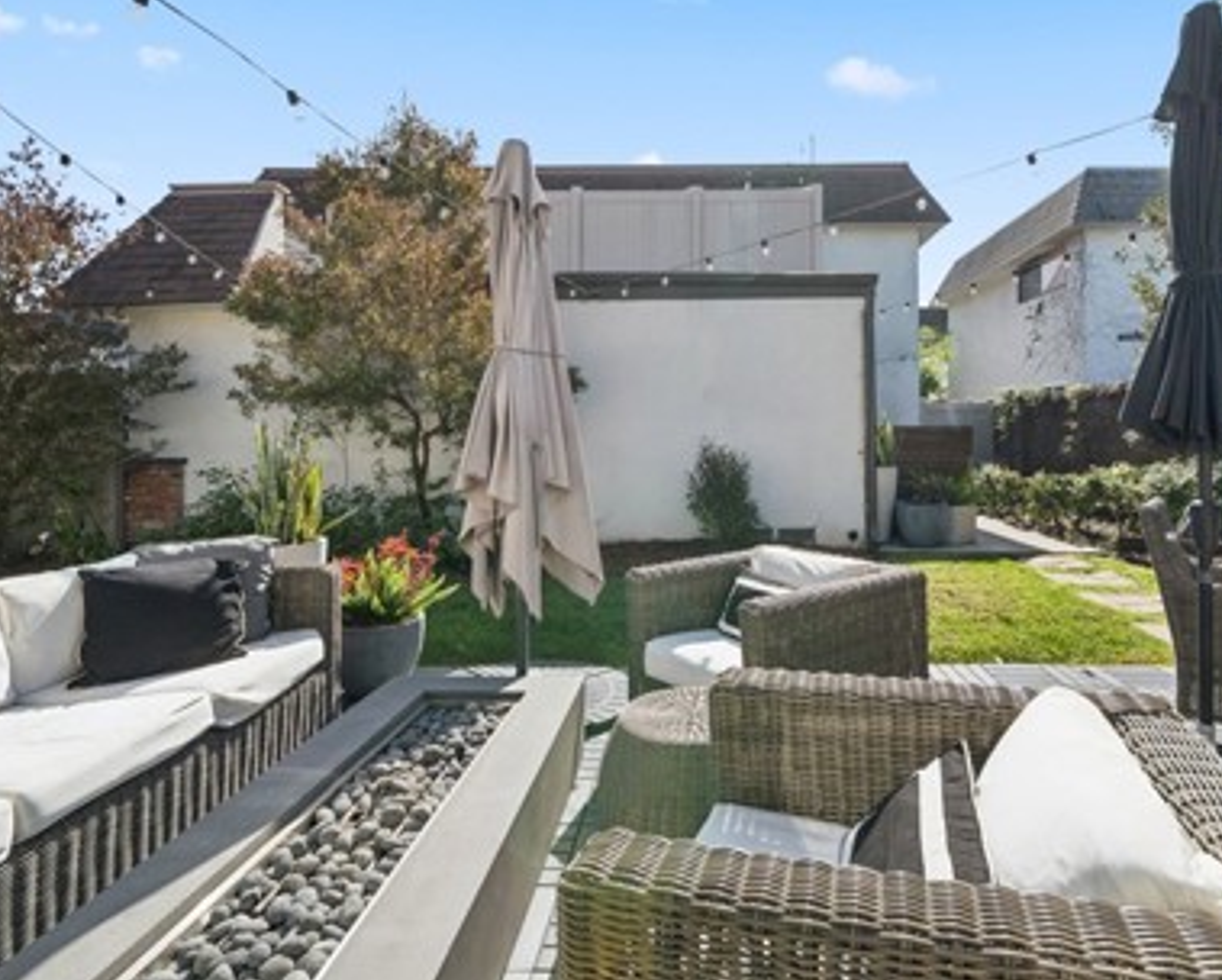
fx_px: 688
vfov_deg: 70.8
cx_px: 703
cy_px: 443
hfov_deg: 82.7
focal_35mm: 19
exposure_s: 1/1250
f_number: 8
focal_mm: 12
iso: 400
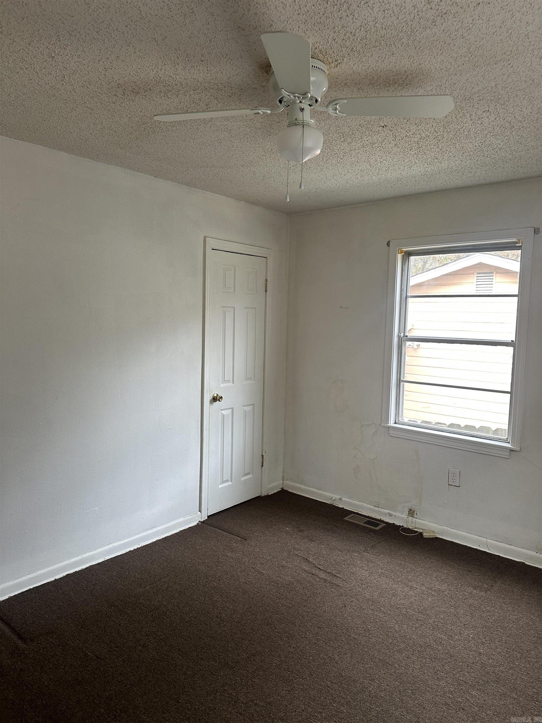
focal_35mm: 24
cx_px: 271
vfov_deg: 71.6
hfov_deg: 56.8
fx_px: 501
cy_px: 362
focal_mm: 6.86
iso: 125
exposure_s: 1/60
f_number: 1.78
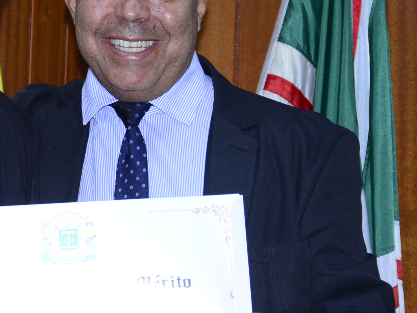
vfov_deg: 8.3
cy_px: 136
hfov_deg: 11.0
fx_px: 2156
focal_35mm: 179
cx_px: 8
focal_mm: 75
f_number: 5.3
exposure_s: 1/80
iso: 1600
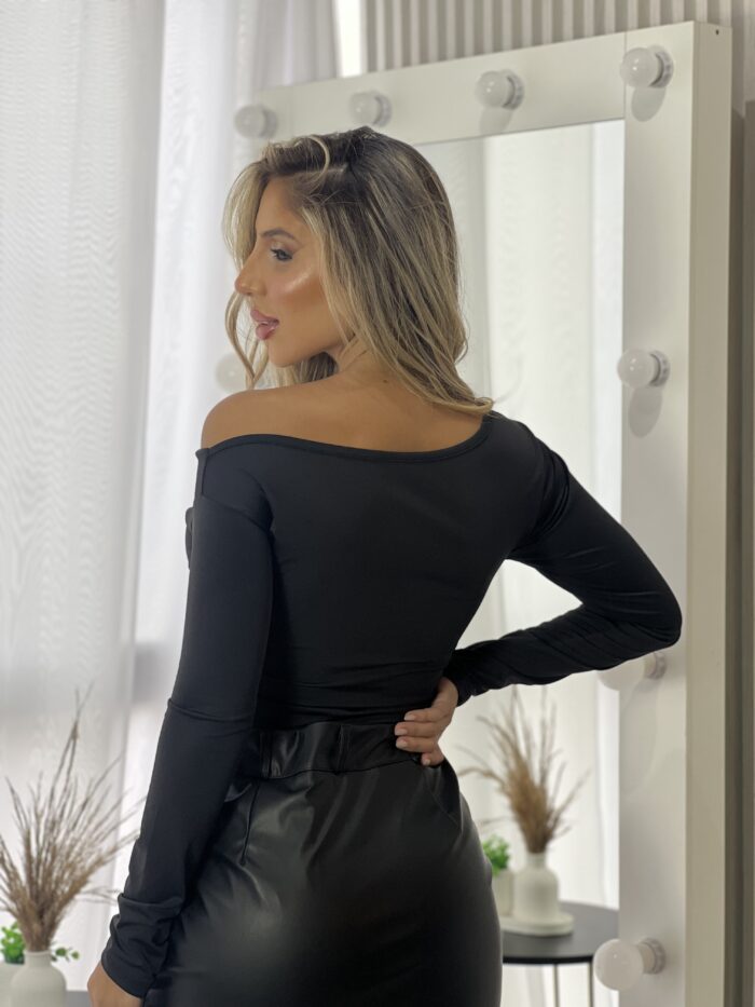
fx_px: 2239
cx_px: 378
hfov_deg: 19.1
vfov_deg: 25.3
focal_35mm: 77
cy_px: 504
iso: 64
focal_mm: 9
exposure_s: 1/120
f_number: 2.8
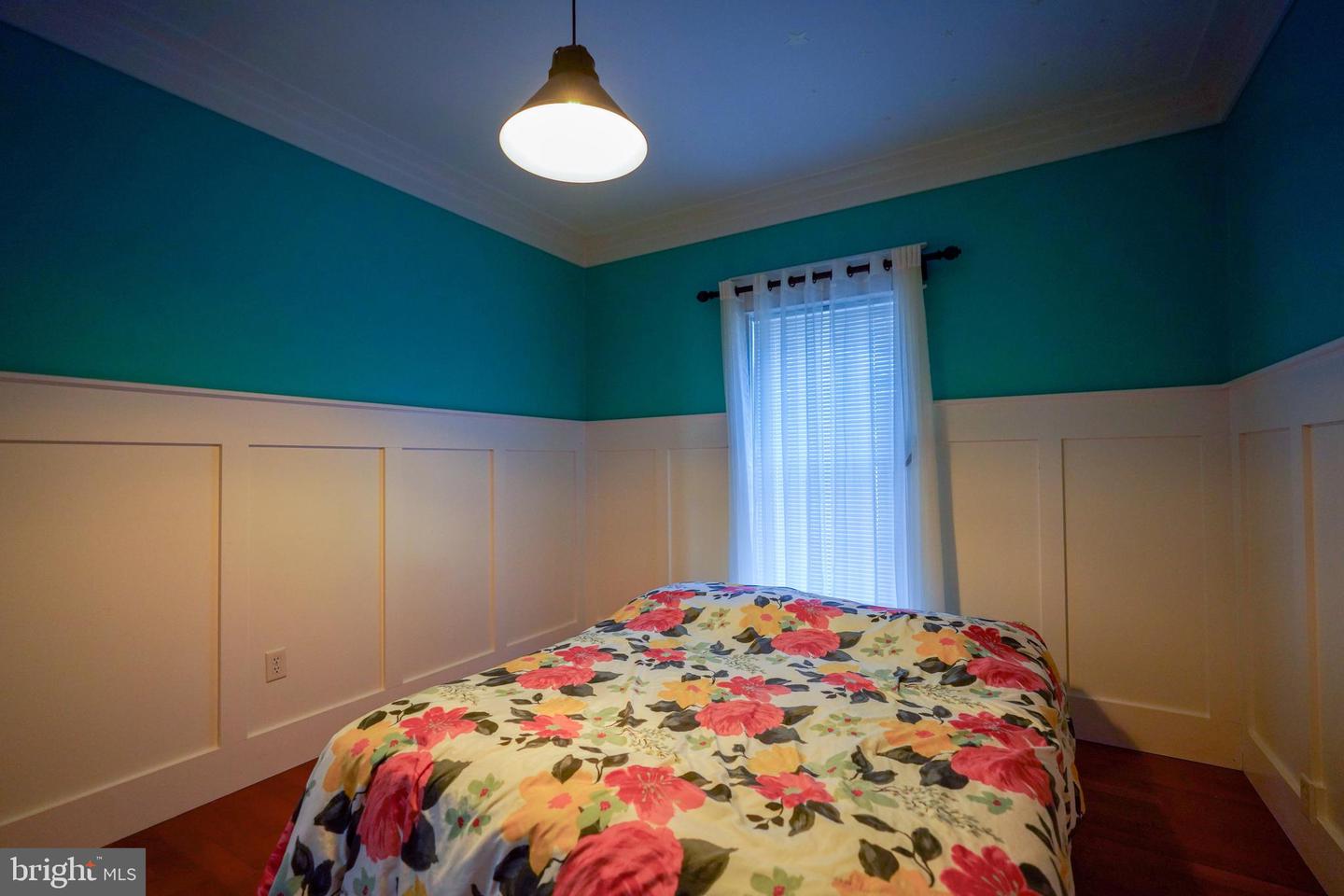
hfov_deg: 96.7
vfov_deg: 73.7
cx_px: 672
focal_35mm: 16
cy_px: 448
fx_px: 597
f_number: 2.8
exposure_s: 1/160
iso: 1600
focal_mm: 16
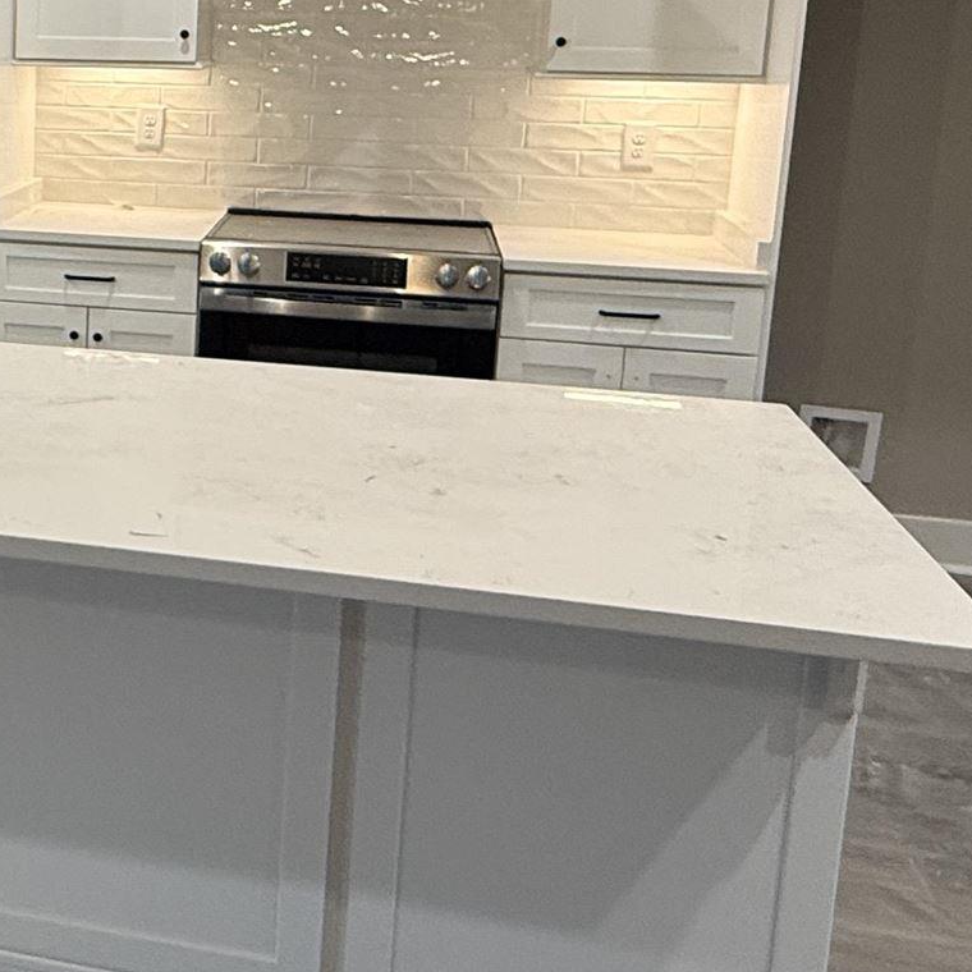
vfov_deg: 33.5
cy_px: 266
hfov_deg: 30.7
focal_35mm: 50
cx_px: -73
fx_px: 1588
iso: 160
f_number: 2.2
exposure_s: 1/120
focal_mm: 2.22
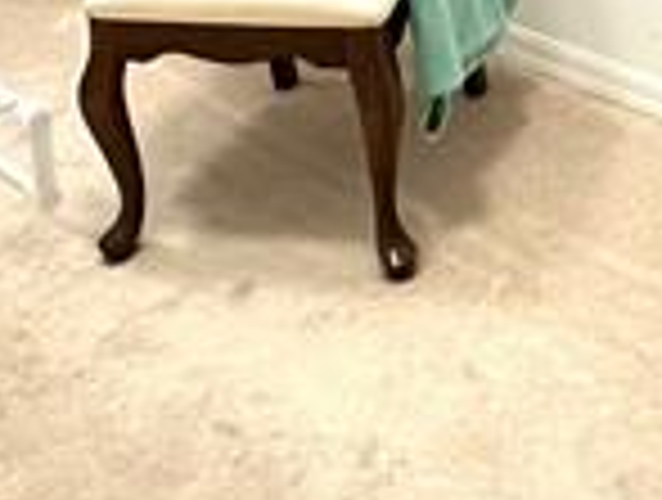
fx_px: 1457
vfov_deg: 15.8
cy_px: -468
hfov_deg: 24.1
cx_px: 703
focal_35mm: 76
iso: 250
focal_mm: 2.22
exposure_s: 1/120
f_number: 2.2
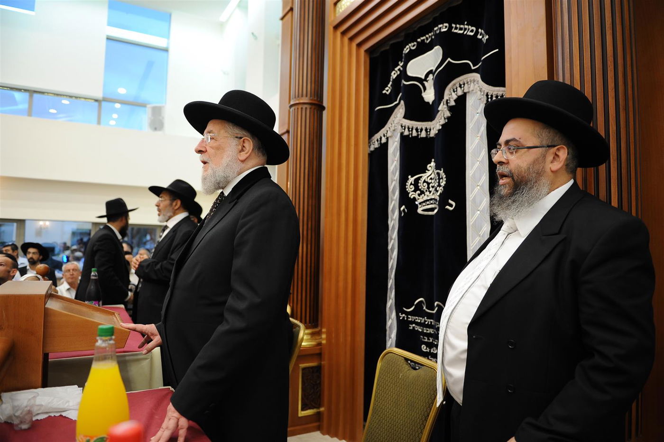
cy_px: 221
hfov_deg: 73.8
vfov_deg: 53.1
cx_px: 332
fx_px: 442
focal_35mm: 24
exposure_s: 1/160
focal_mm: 24
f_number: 2.8
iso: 1000
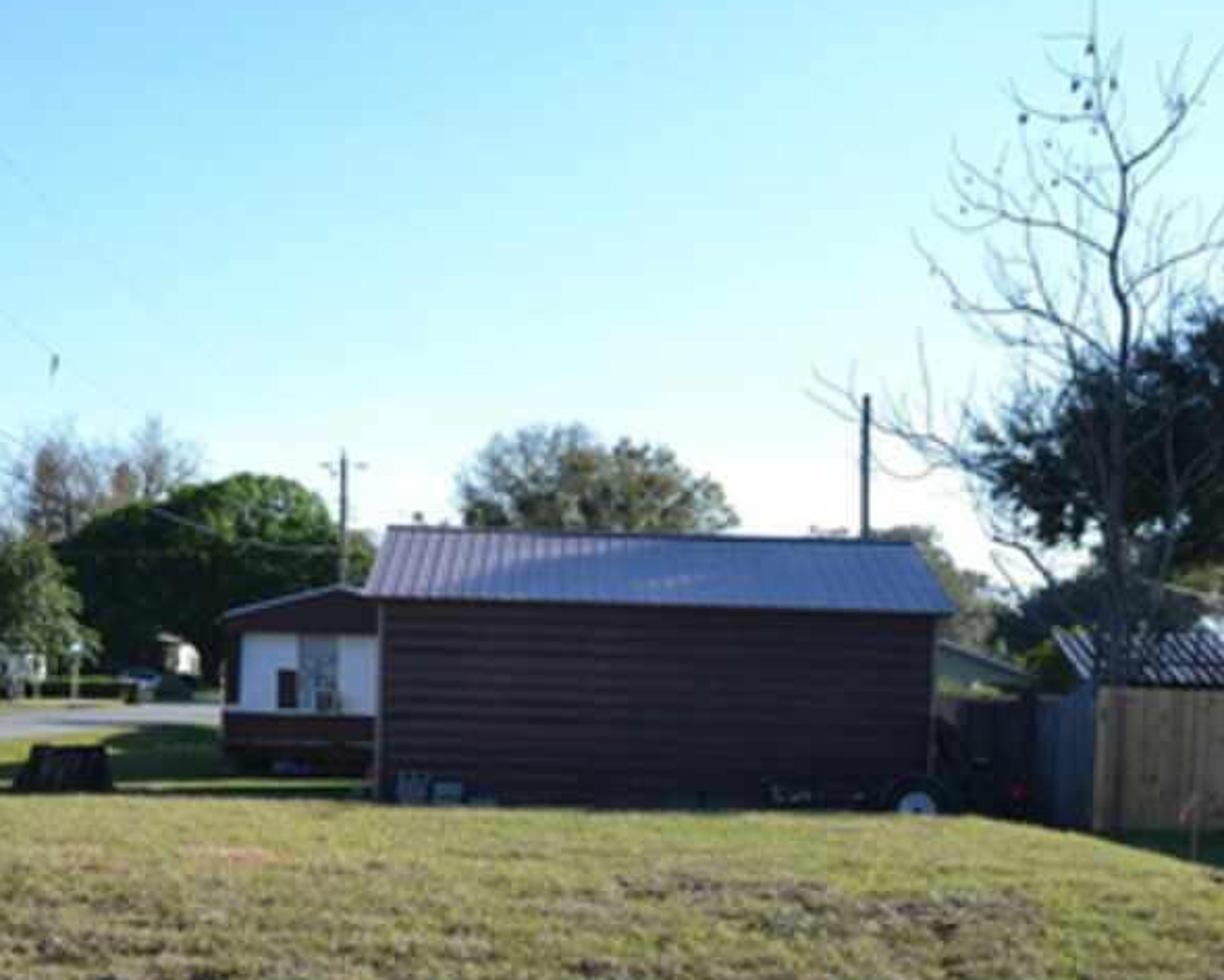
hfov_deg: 33.9
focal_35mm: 55
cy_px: 828
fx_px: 1994
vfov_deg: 26.9
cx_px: 428
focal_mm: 18
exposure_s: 1/200
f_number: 7.1
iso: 100
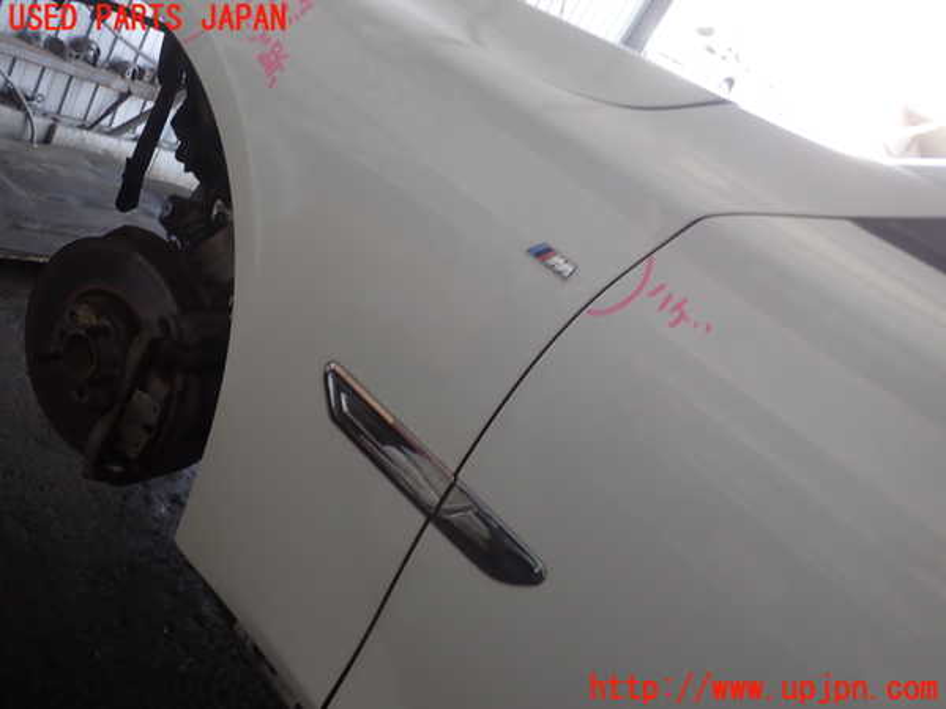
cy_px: 354
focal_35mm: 30
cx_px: 473
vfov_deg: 46.8
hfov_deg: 60.0
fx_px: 820
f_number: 2.3
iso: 100
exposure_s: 1/80
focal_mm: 5.4
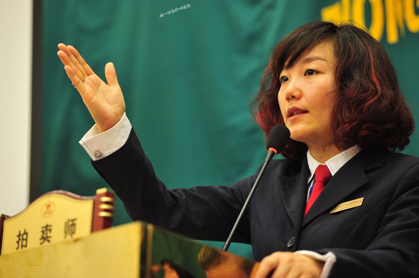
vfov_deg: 8.6
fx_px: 1861
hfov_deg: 12.8
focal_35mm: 160
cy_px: 139
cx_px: 210
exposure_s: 1/60
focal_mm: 160
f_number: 2.8
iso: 1600
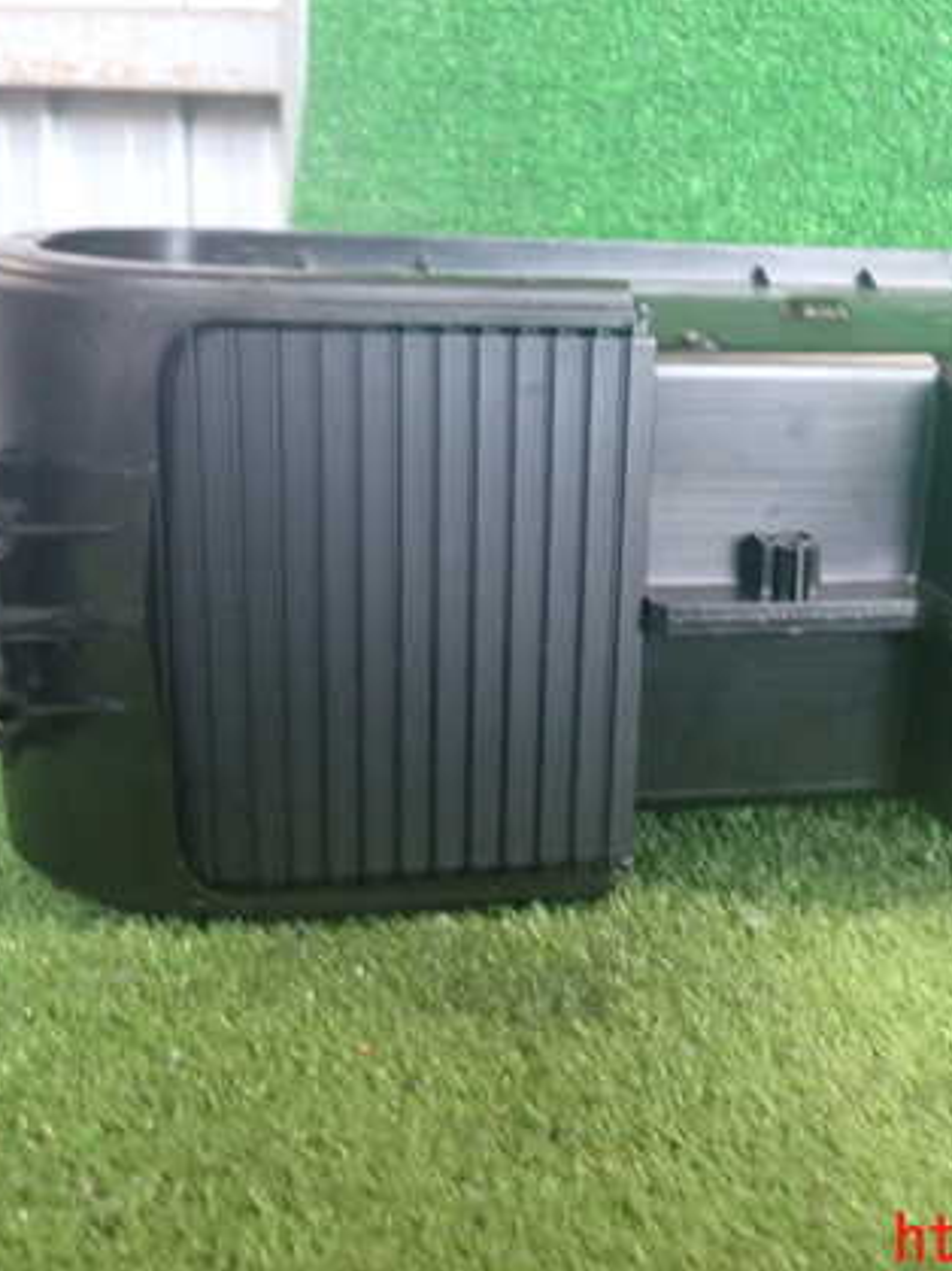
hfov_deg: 33.1
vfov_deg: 43.8
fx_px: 1578
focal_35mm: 43
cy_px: 598
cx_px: 670
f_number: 2.3
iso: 800
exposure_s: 1/30
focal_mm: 5.4
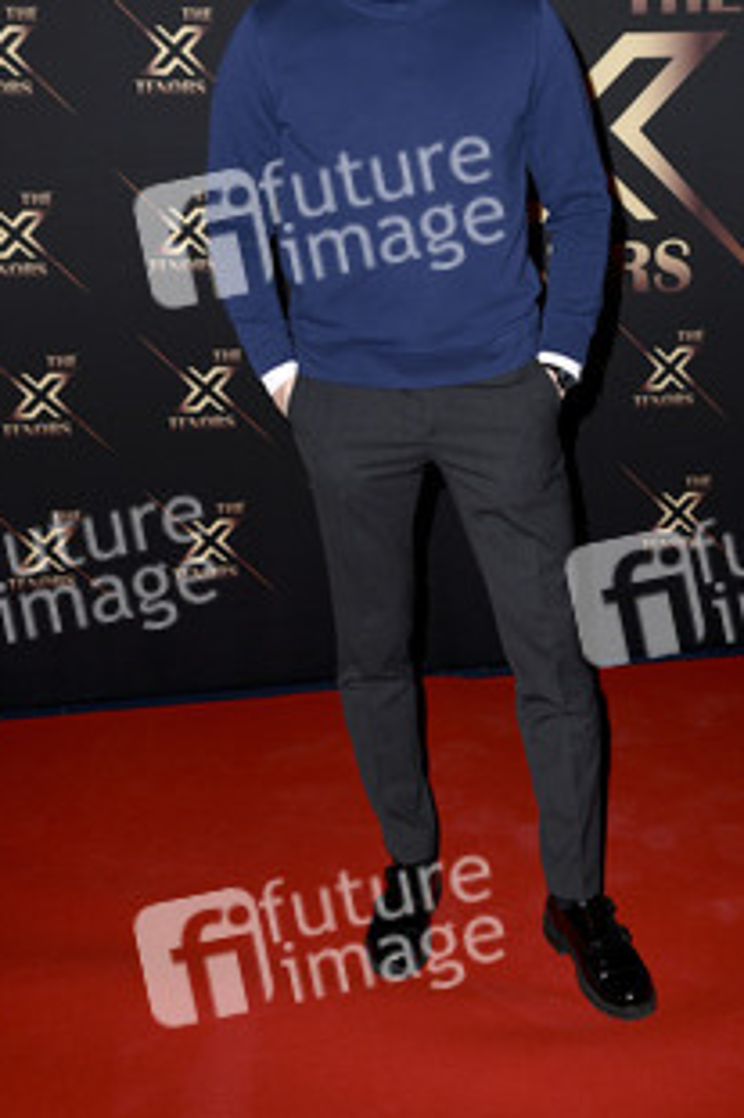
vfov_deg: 43.2
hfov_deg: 29.8
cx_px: 424
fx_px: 1396
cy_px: 403
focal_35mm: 45
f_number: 5
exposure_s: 1/200
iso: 125
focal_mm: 35
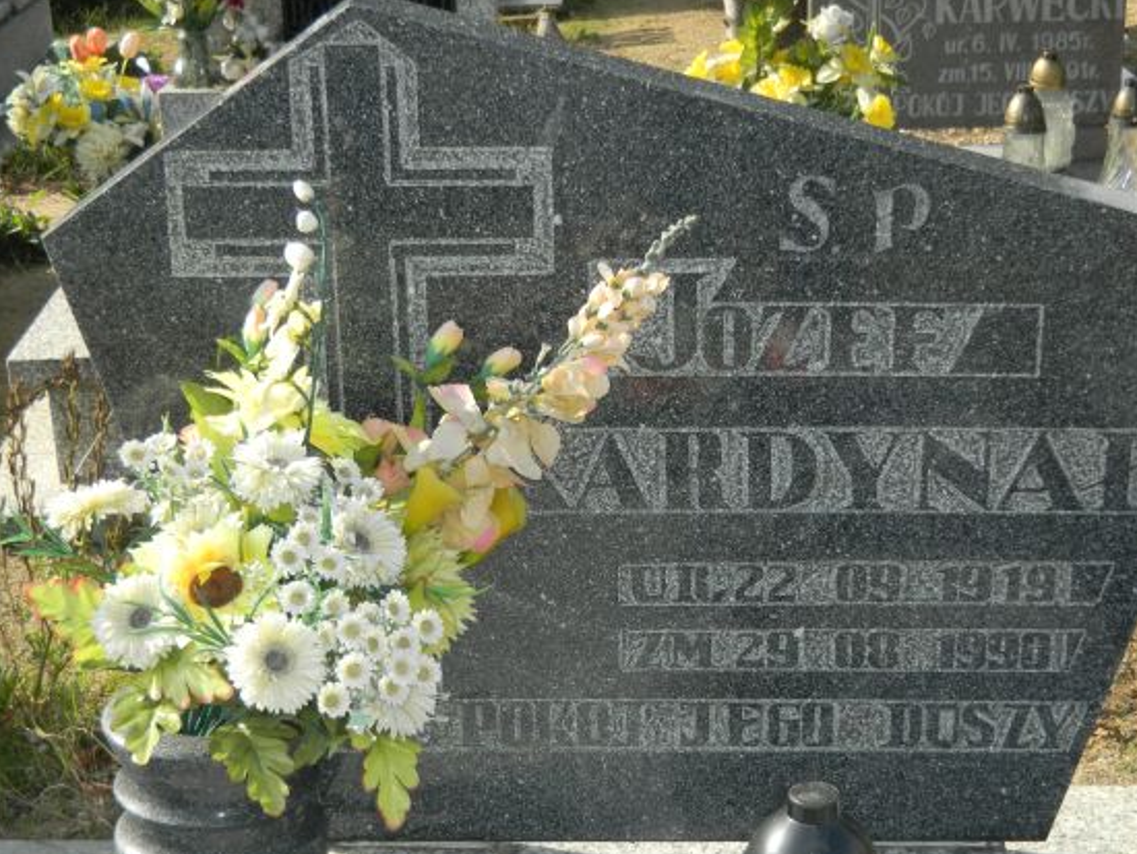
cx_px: 604
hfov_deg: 27.8
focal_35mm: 70
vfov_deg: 21.0
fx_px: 2300
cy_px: 468
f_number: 4.2
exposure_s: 1/418
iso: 113
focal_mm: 9.9
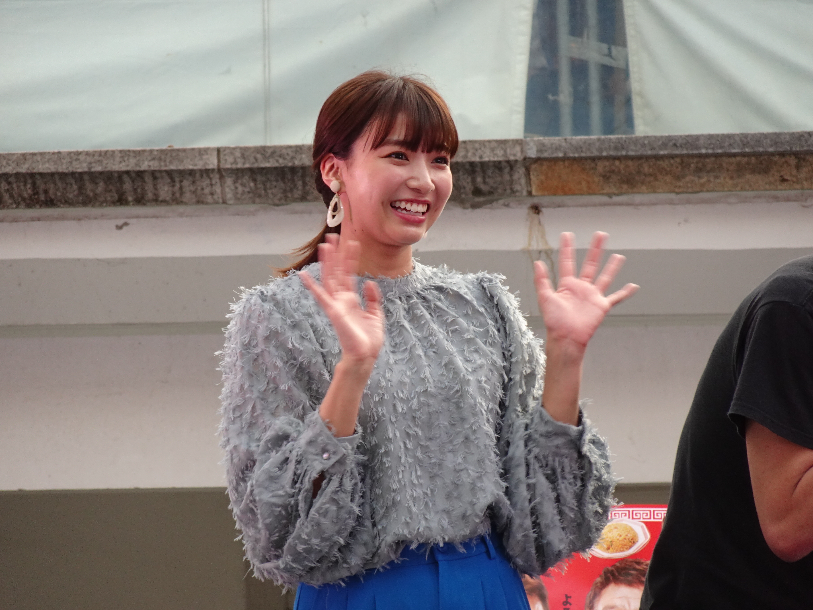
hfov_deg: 4.4
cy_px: 305
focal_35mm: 453
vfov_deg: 3.3
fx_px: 10639
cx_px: 406
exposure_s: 1/50
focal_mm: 73.73
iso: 200
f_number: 6.3
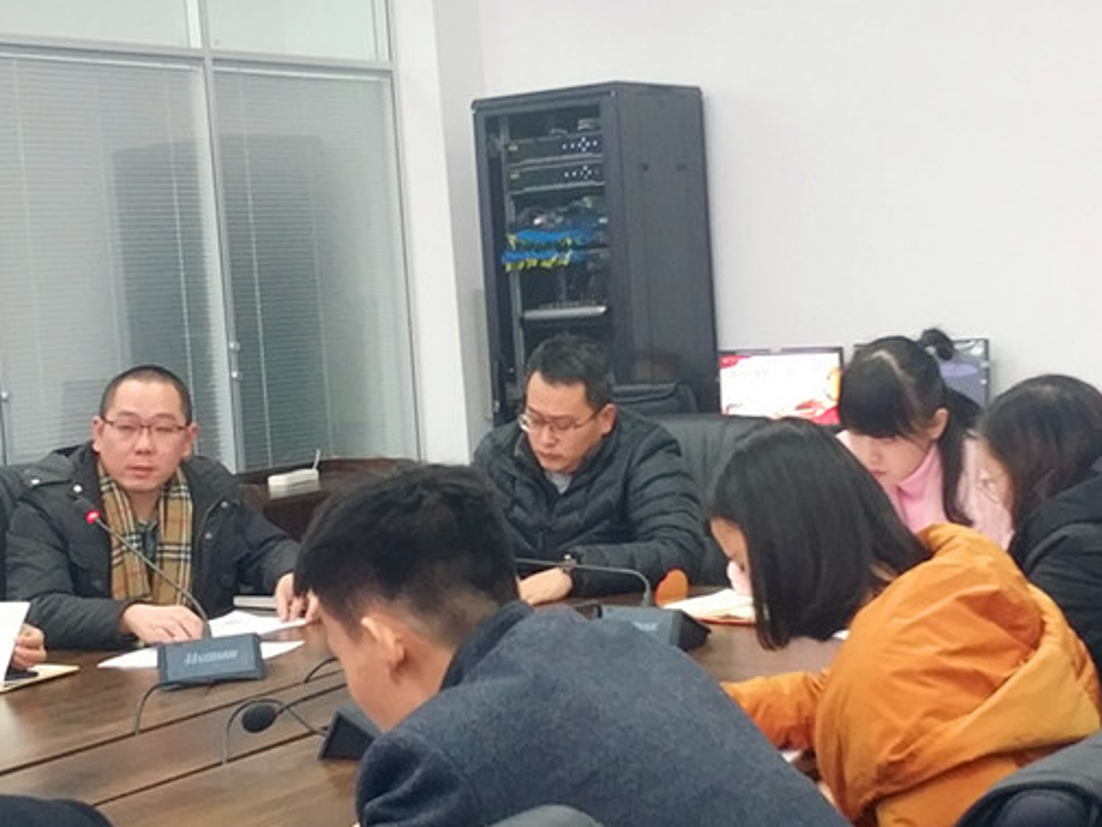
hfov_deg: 49.0
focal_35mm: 38
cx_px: 528
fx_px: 1210
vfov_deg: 37.7
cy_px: 399
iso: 406
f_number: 2
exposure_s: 1/25
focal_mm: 4.5
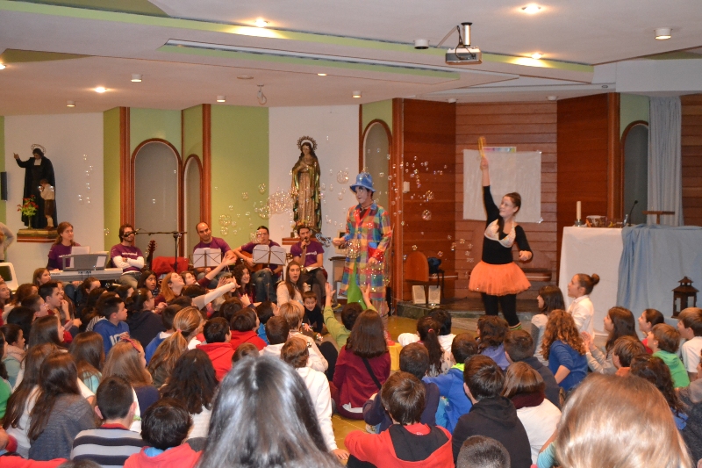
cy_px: 234
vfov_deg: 31.9
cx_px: 351
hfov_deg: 46.4
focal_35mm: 42
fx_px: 819
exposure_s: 1/60
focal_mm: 28
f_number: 4
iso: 3200
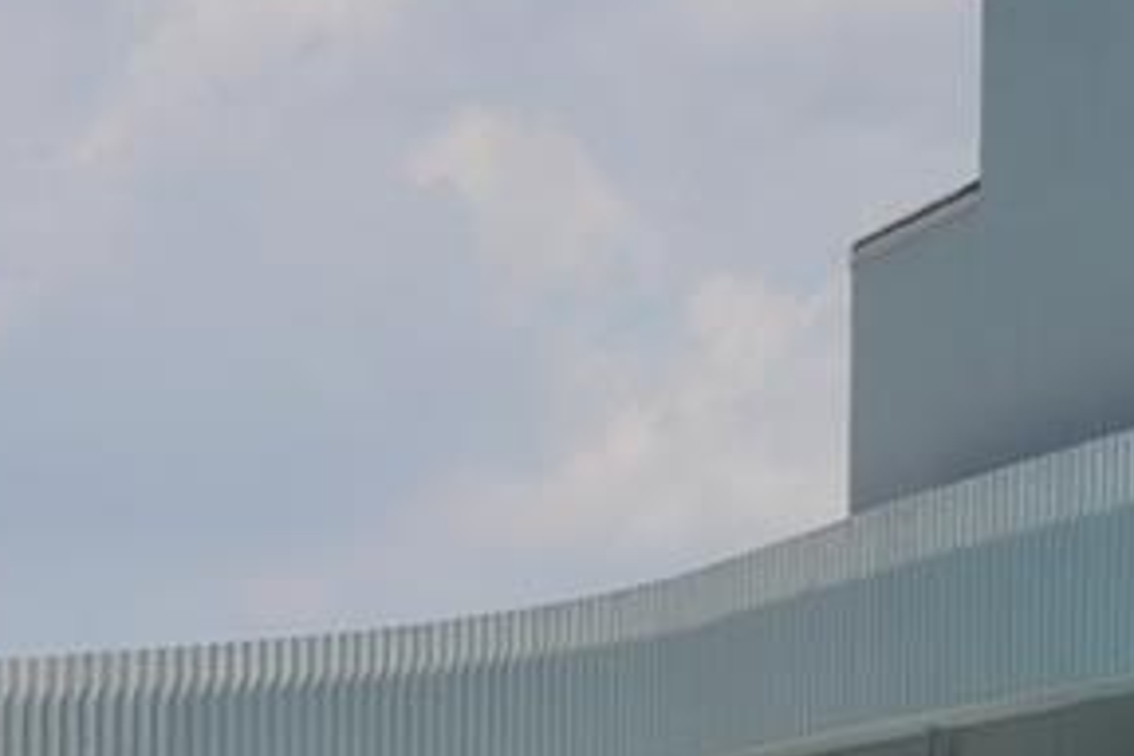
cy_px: 1782
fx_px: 7339
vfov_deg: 5.7
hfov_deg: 8.8
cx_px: -118
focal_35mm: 233
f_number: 10
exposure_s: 1/250
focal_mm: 28
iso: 100
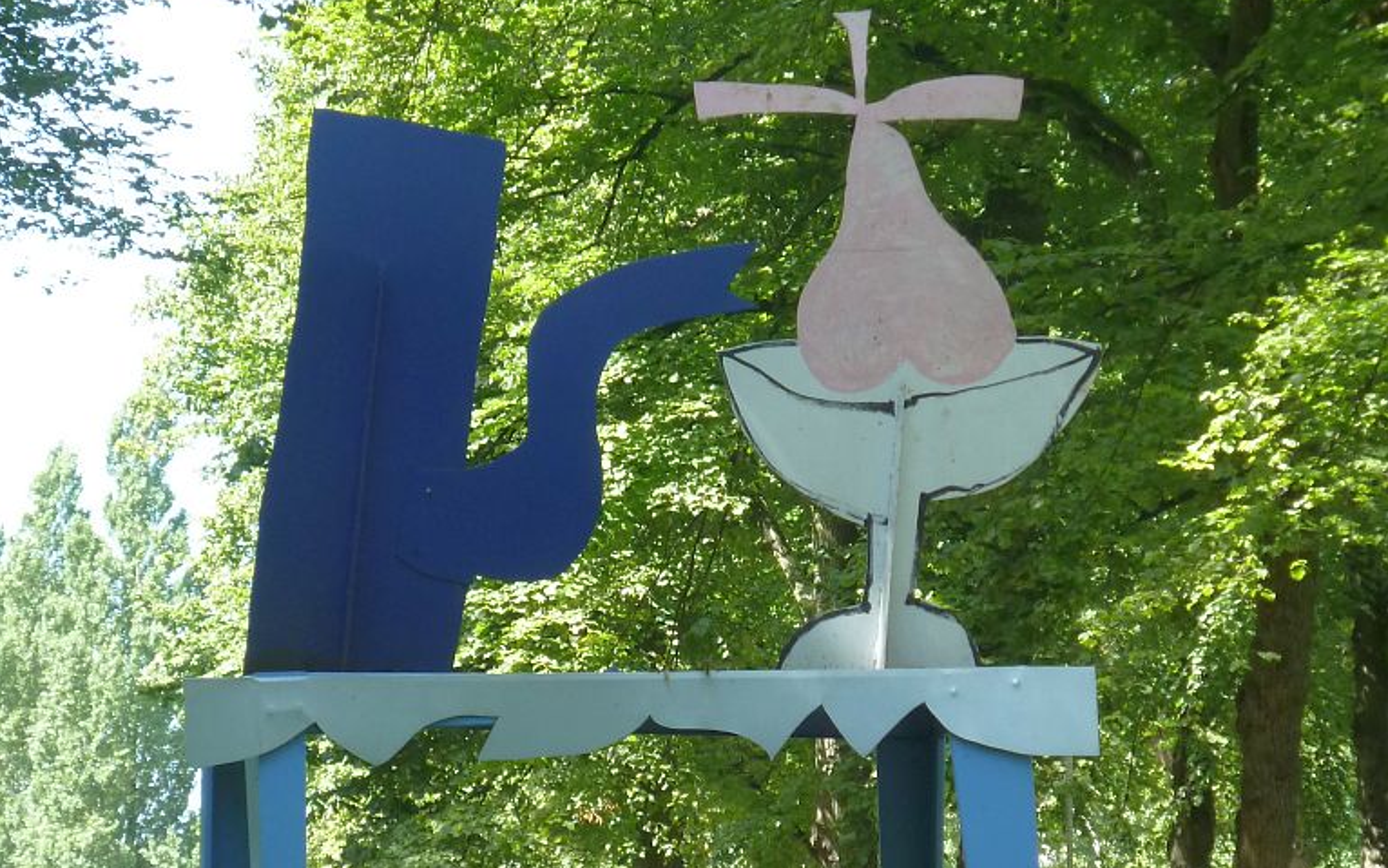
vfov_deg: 5.9
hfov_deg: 9.4
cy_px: 761
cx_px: 694
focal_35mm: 224
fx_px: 8475
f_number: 4.5
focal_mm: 25.9
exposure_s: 1/125
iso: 200
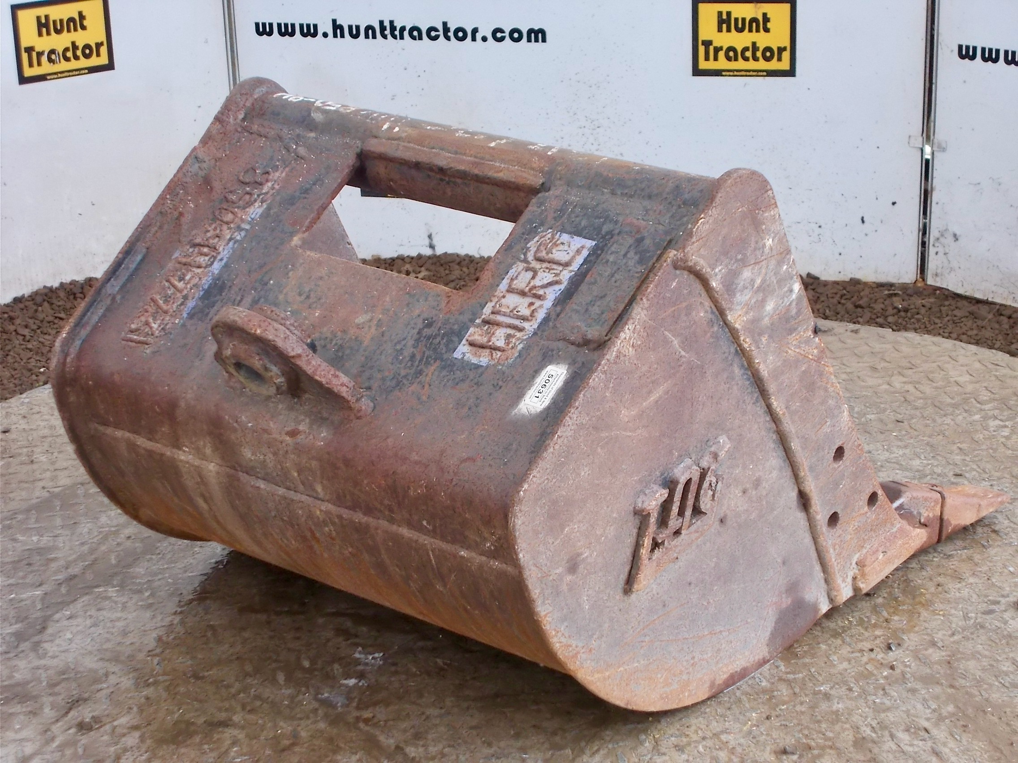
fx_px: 2235
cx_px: 509
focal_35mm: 76
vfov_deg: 19.4
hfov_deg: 25.7
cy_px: 382
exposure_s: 1/25
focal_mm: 13.5
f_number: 5.8
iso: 200
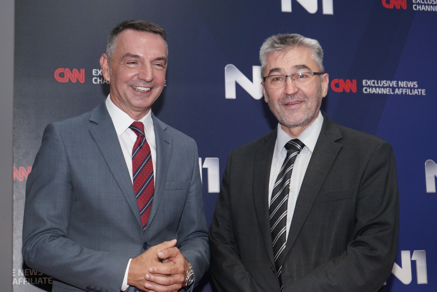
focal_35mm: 70
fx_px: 850
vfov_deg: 19.5
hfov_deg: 28.8
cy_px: 146
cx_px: 218
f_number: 5.6
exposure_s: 1/160
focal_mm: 70
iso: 1600
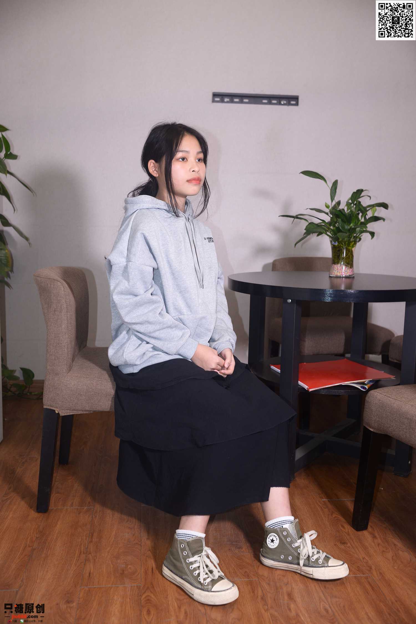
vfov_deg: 54.4
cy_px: 312
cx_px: 208
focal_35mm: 35
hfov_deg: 37.9
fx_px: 606
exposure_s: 1/60
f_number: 5.6
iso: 500
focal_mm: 35
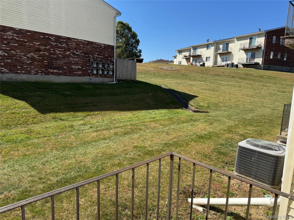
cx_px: 147
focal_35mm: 24
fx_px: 204
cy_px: 110
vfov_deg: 56.8
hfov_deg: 71.6
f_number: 1.78
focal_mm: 6.76
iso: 80
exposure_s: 1/2959
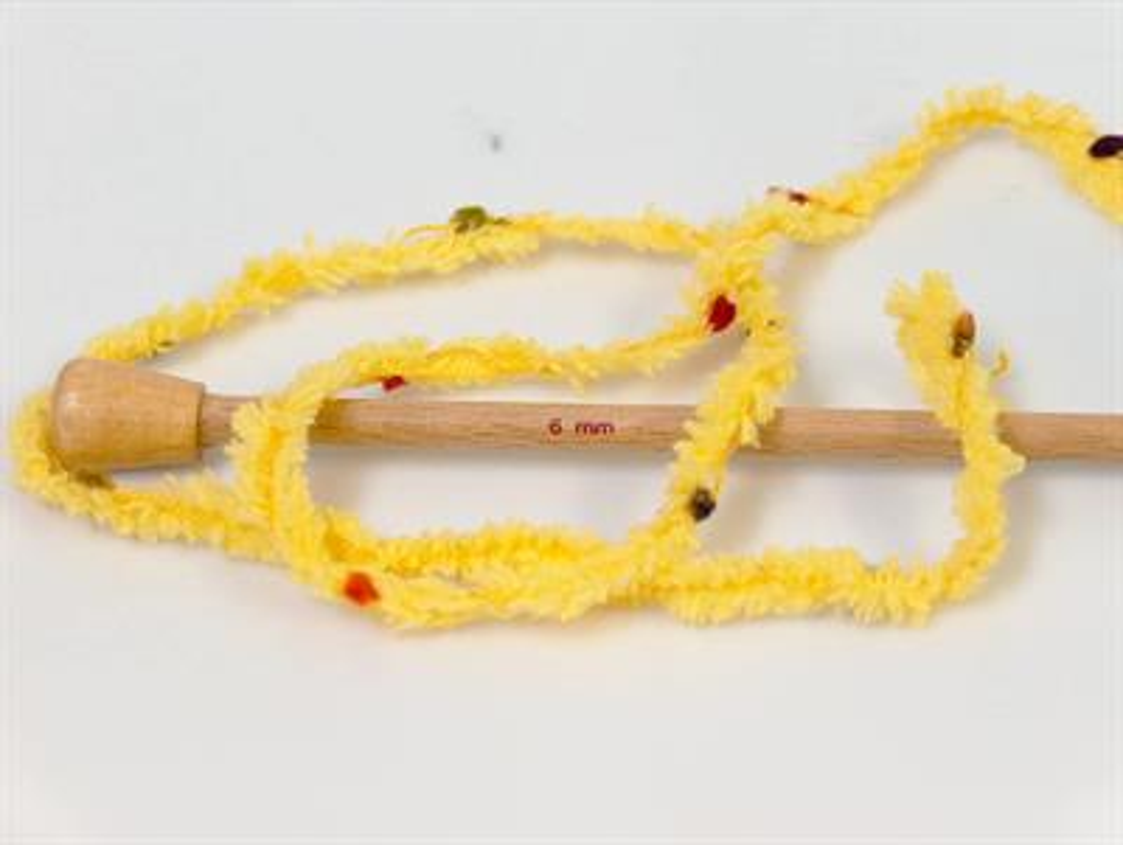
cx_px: 562
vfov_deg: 17.6
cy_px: 422
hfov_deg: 23.3
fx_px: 2728
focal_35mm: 84
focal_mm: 17.25
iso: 200
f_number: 2.9
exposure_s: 1/38.2
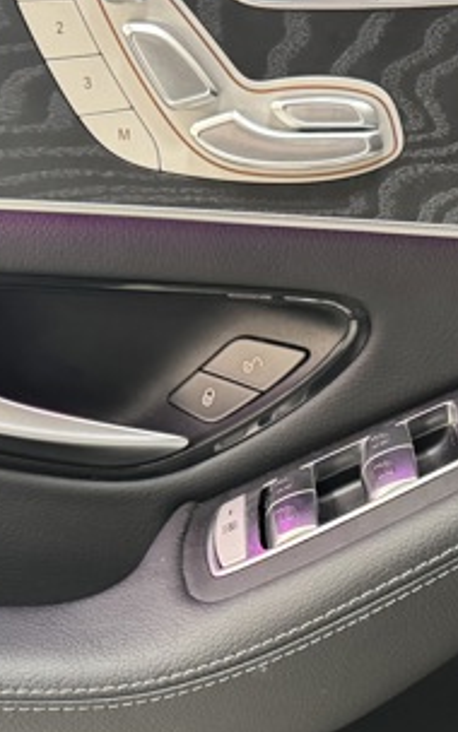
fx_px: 1338
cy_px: 532
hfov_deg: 19.2
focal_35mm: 67
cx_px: 388
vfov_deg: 30.2
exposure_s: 1/50
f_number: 1.78
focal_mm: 6.76
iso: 800
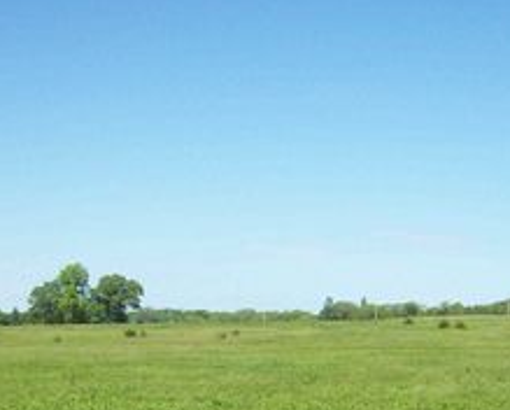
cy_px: 373
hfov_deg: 23.7
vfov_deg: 18.9
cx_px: 189
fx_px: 1210
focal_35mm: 80
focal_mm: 6
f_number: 4.8
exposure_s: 1/587
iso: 80
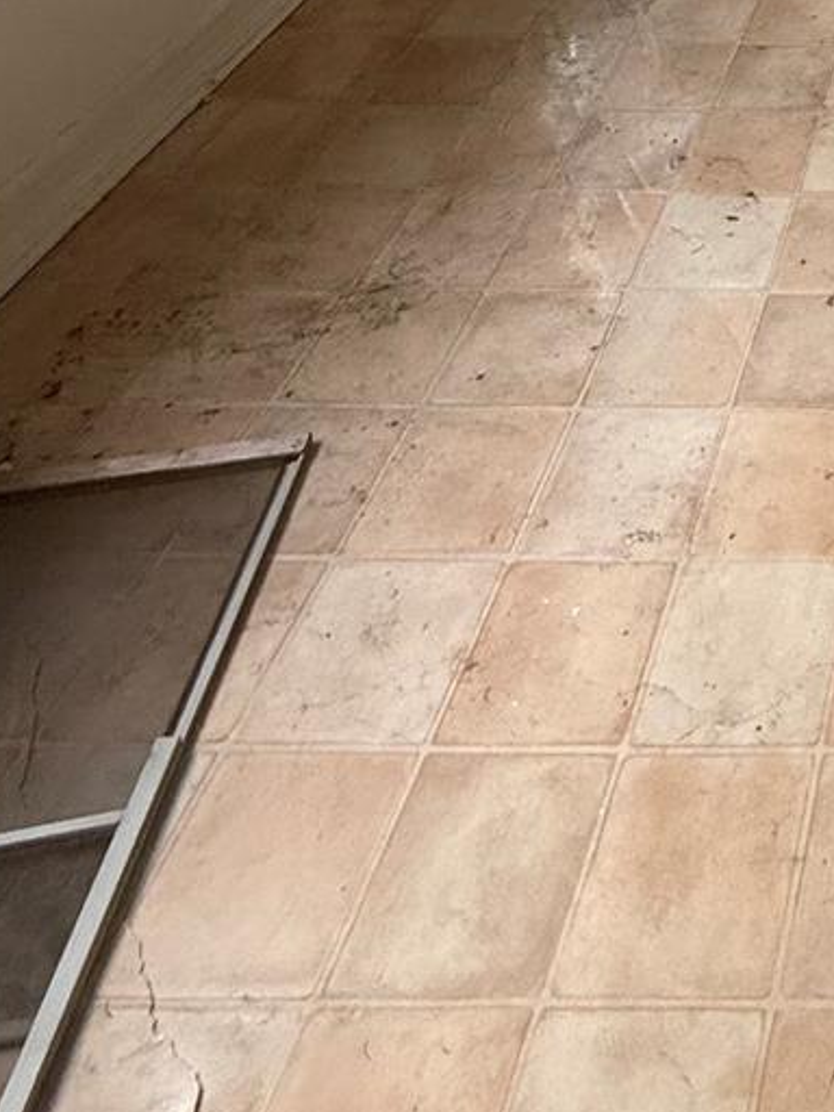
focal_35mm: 42
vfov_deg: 31.0
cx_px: 1119
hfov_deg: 27.8
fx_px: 1349
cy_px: -437
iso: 160
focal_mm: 2.22
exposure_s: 1/99
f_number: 2.2
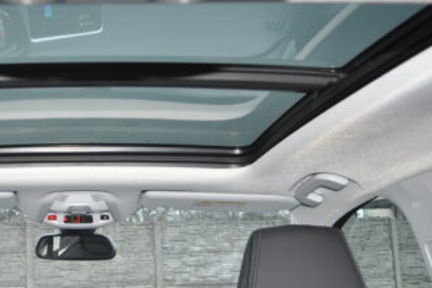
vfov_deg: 23.4
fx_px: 695
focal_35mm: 58
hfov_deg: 33.2
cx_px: 64
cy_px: 171
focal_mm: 21
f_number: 3.8
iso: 800
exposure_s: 1/60
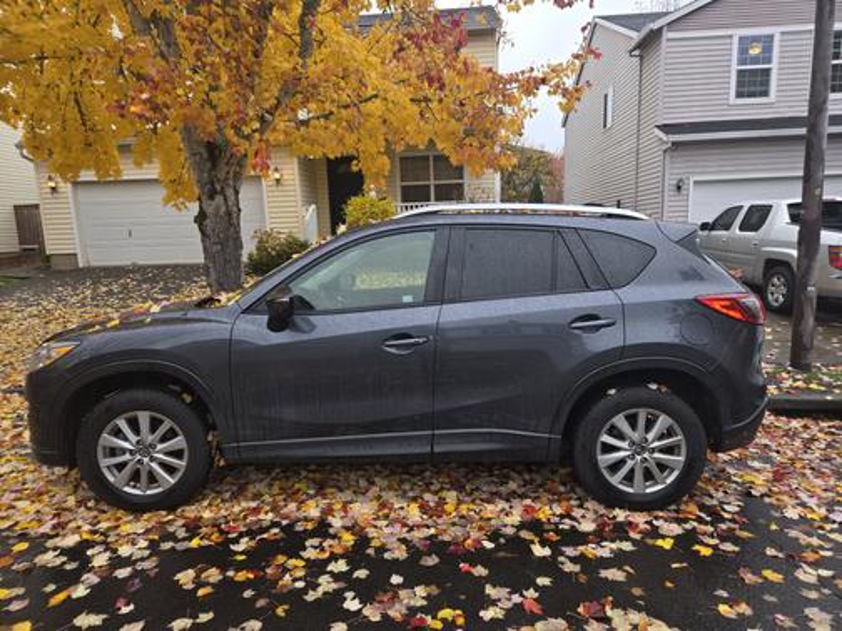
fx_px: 559
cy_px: 316
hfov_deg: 73.9
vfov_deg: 58.9
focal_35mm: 23
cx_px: 421
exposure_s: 1/152
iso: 25
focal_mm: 5.4
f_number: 1.8
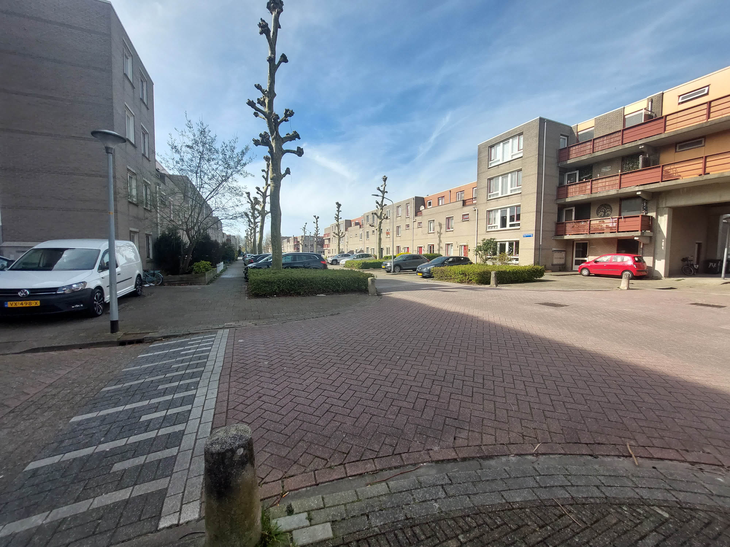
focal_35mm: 13
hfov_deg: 106.2
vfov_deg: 89.9
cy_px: 274
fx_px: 274
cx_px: 365
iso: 50
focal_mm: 1.7
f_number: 2.2
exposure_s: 1/1201
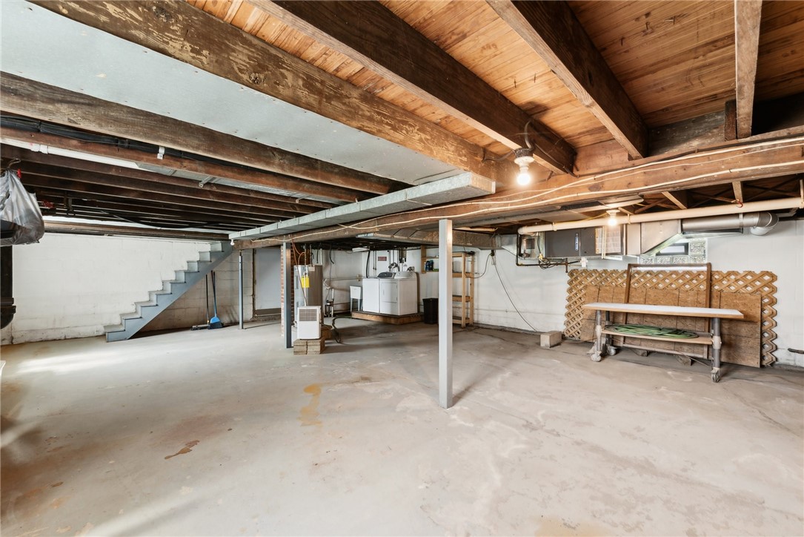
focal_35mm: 14
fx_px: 313
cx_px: 402
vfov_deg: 81.2
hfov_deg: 104.2
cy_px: 268
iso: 80
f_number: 11
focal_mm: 14
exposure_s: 1/1.25
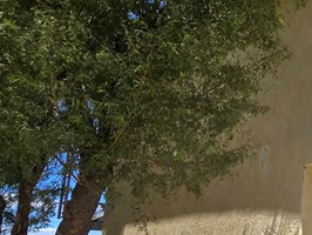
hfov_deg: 28.0
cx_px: 448
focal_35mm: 50
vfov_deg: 28.6
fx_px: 451
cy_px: 184
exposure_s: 1/2384
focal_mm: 2.2
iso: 50
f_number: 2.2
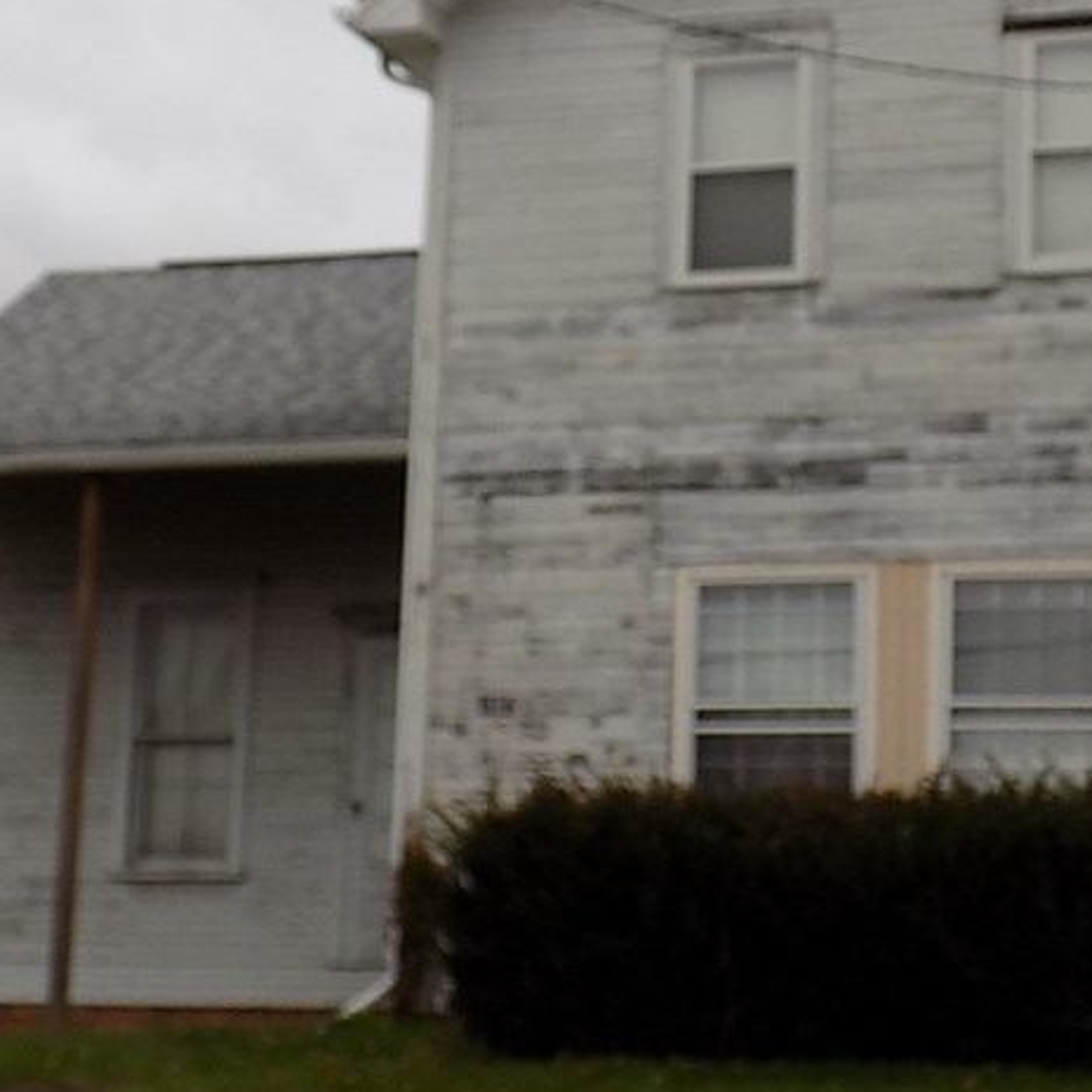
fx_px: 2855
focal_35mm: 80
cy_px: 398
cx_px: 751
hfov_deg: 21.5
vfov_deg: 21.6
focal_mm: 7.3
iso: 80
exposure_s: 1/160
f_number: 3.6
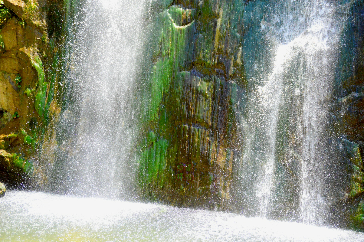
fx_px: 424
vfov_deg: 31.8
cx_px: 182
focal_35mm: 42
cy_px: 121
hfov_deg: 46.4
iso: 2200
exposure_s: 1/3205
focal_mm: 28
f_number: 4
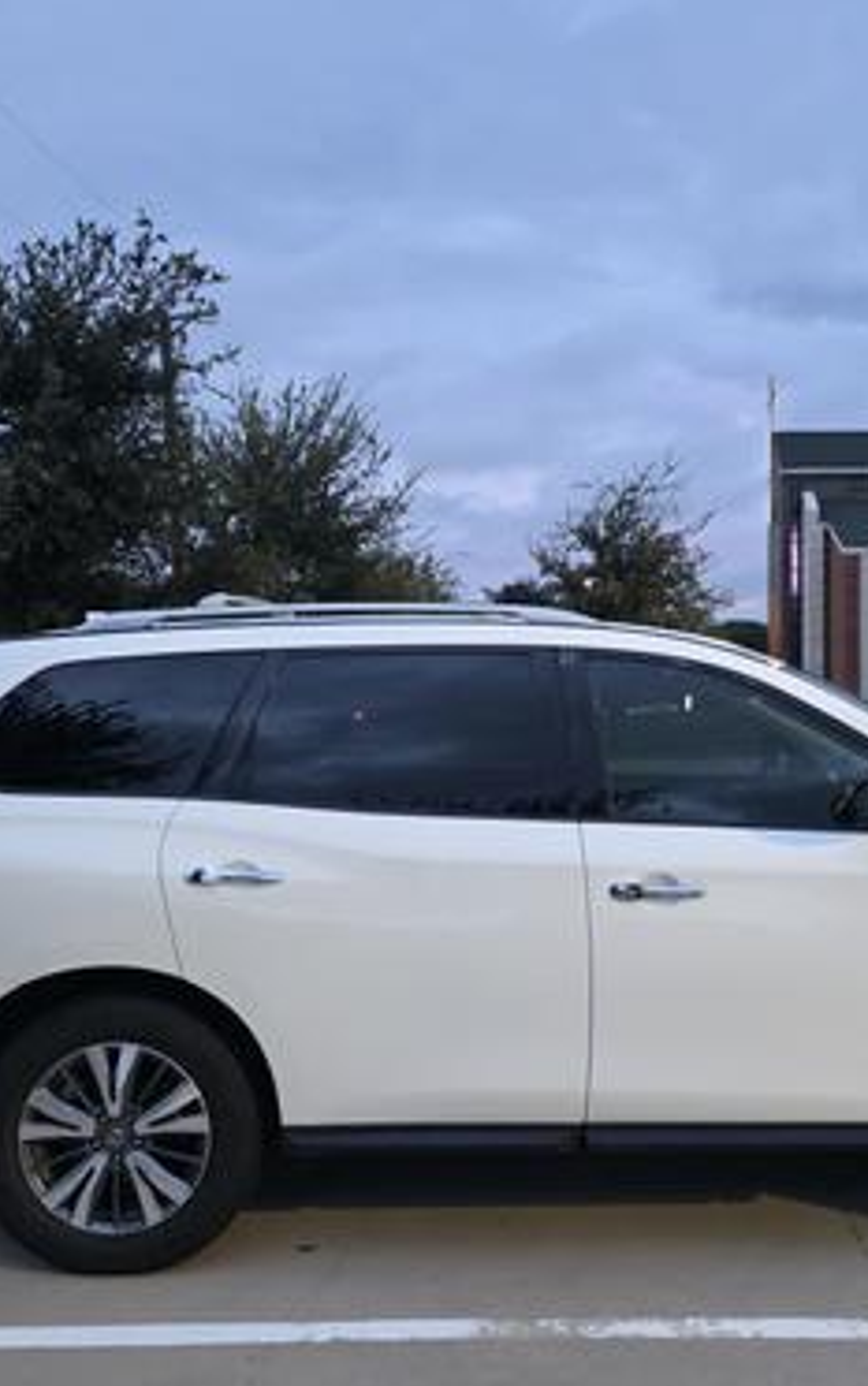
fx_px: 1247
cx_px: 574
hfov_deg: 38.0
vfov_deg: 58.1
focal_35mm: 33
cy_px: 689
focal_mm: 6.3
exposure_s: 1/120
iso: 1250
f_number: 1.7
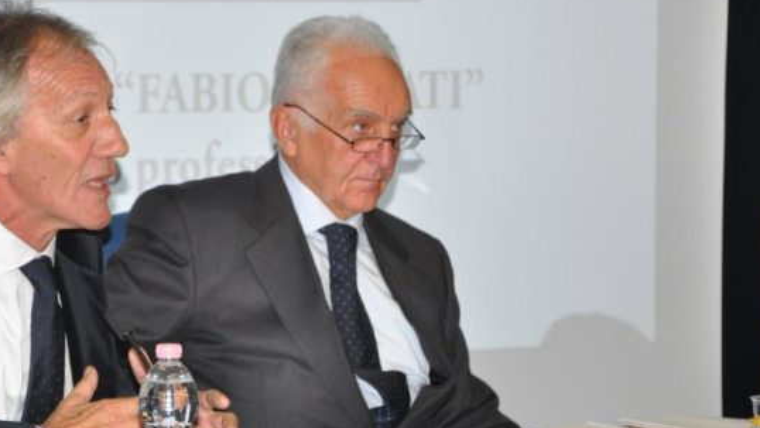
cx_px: 233
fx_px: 4934
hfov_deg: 8.8
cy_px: 242
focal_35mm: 245
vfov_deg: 5.0
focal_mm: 105
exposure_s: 1/60
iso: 800
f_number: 5.6
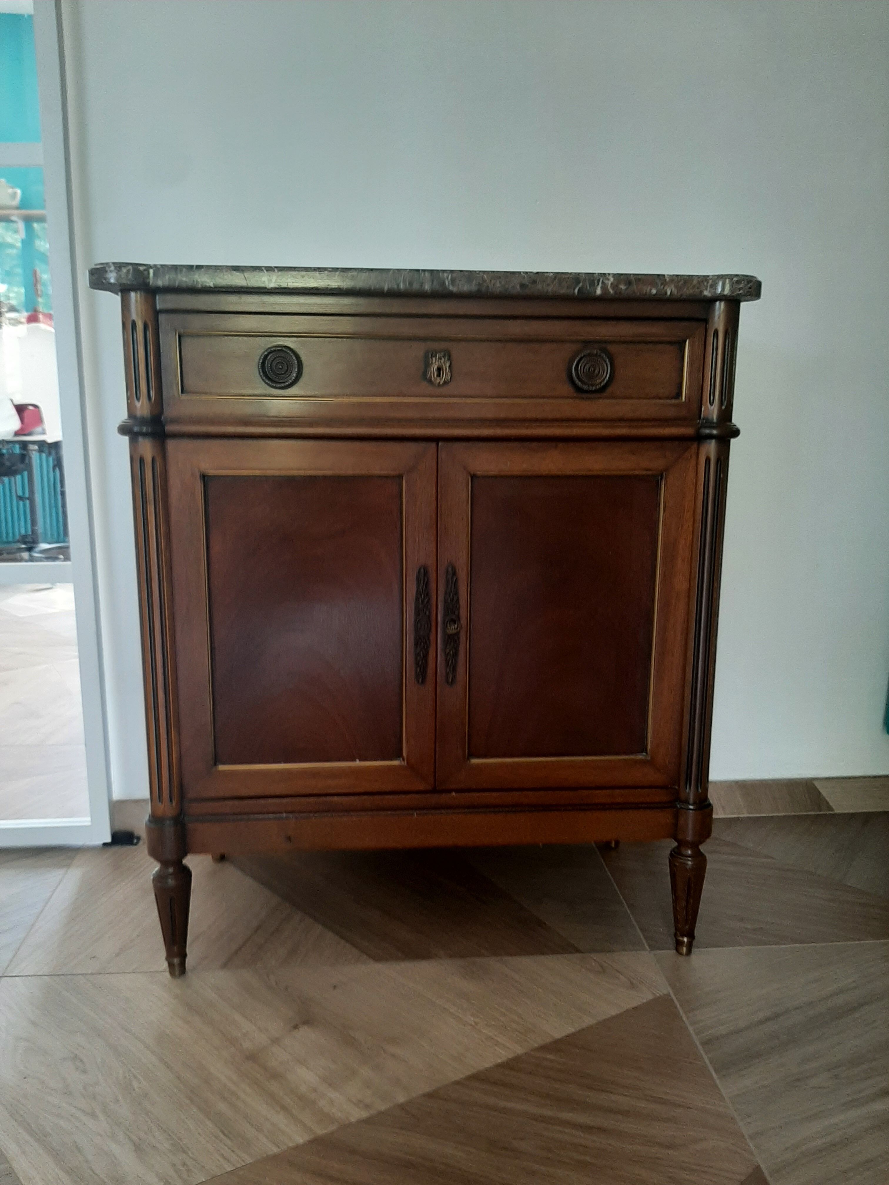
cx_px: 444
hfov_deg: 53.1
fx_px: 890
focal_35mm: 26
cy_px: 592
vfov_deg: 67.3
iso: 160
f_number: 1.7
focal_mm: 3.93
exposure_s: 1/50
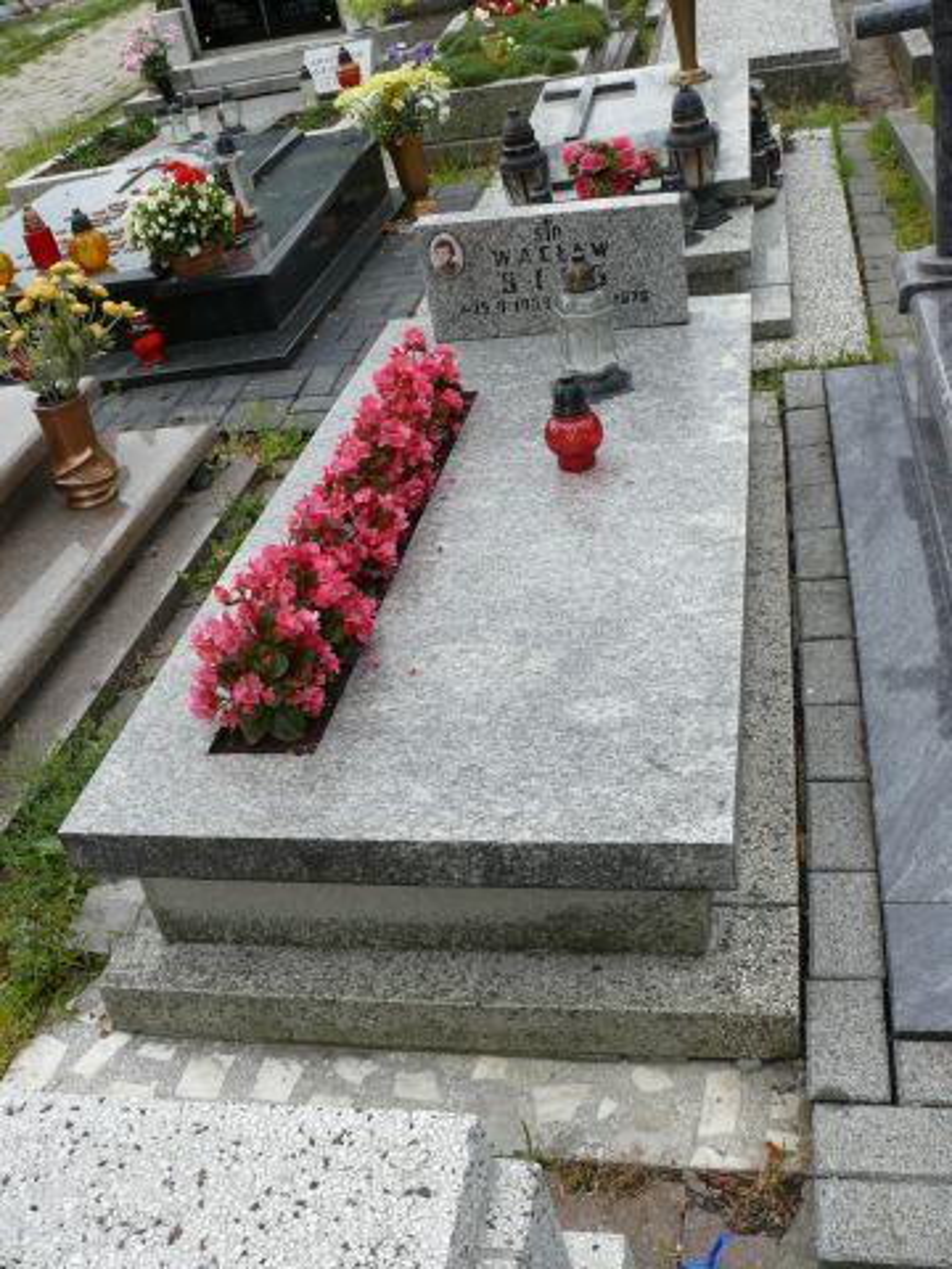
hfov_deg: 40.7
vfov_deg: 52.6
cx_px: 476
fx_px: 1283
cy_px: 634
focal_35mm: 35
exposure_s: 1/200
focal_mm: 7.4
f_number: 4
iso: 100
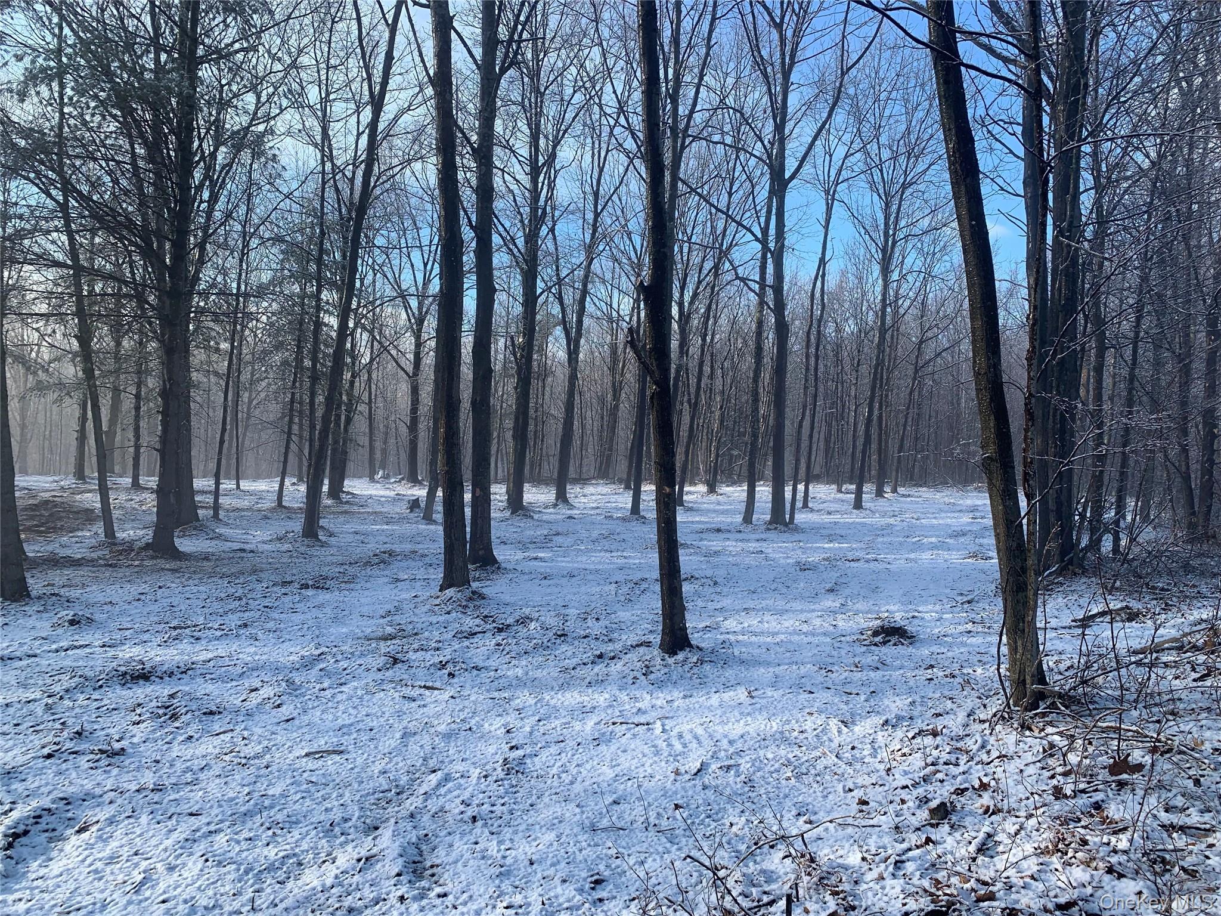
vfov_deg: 53.1
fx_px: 917
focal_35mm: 26
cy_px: 458
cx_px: 610
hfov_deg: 67.3
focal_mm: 4.25
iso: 25
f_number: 1.8
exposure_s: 1/727
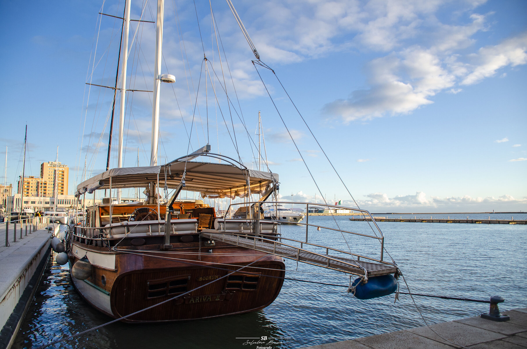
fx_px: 394
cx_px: 264
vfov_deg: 47.7
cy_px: 174
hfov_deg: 67.5
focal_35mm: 27
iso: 400
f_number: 3.5
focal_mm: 18
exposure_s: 1/800
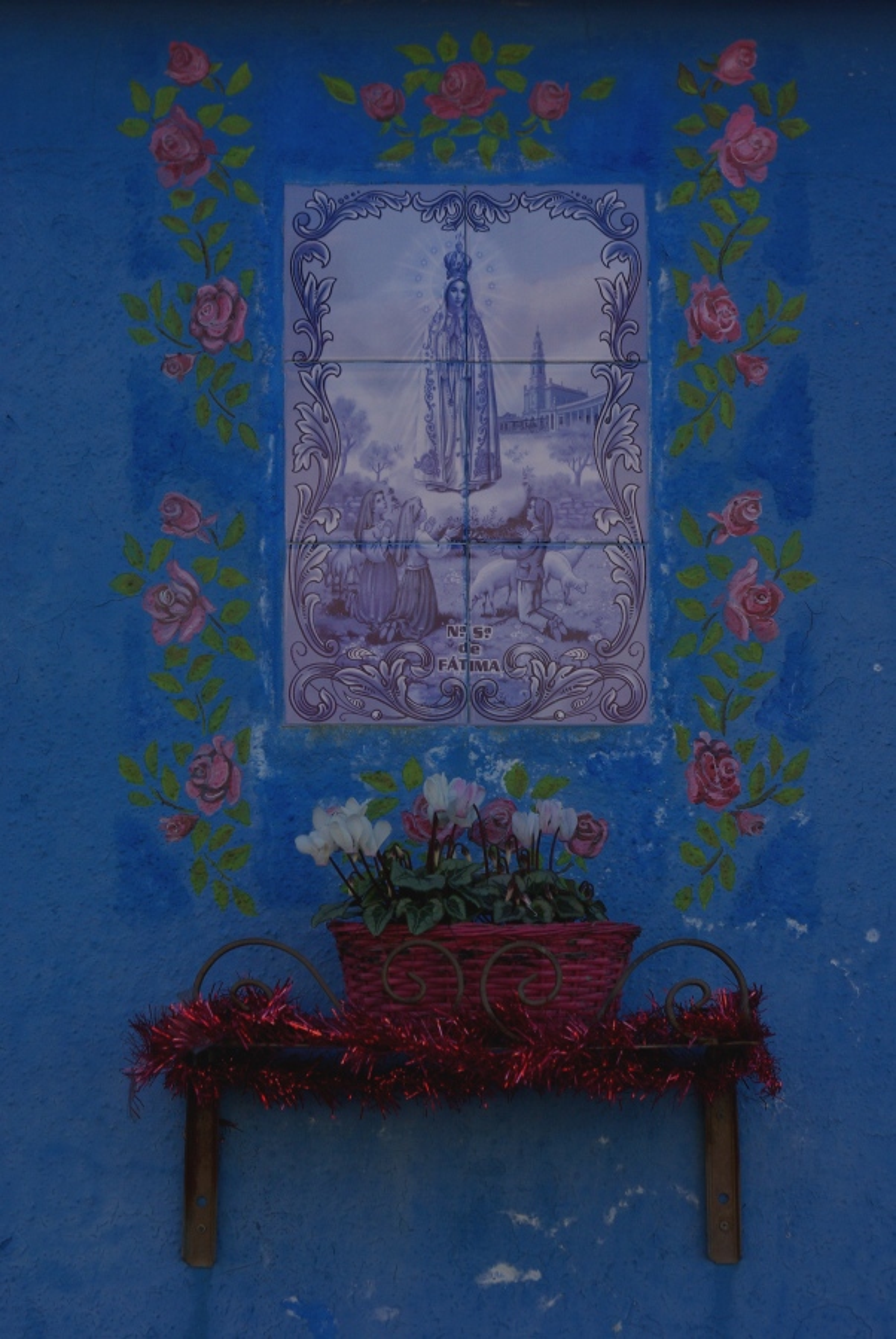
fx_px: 3073
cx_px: 448
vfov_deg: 24.6
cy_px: 670
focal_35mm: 82
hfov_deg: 16.6
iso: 200
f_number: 11
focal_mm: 55
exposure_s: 1/180
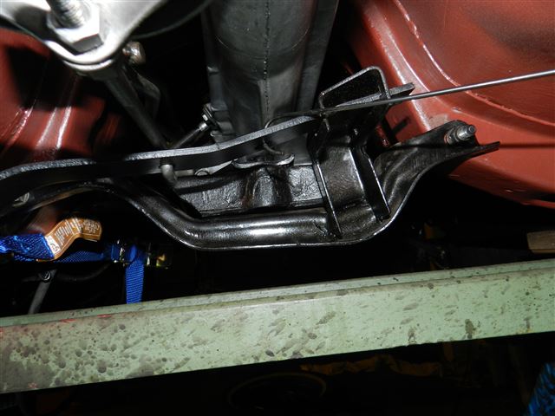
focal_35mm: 23
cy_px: 208
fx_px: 369
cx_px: 278
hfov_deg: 73.9
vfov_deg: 58.9
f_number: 3.4
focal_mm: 4
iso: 200
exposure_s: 1/30
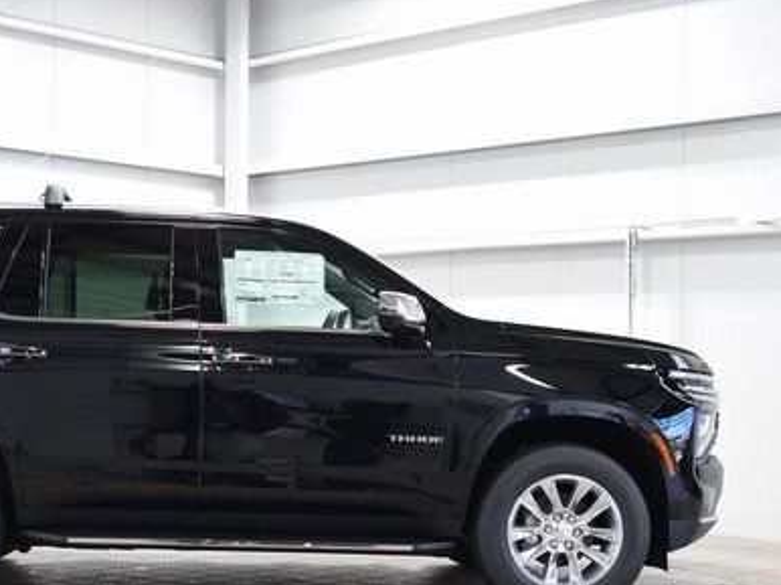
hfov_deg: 28.6
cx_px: 206
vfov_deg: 21.8
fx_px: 1511
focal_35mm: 67
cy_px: 418
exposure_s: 1/60
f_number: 4
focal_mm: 28
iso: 1600
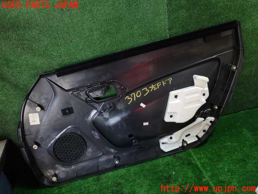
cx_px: 129
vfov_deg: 46.8
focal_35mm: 30
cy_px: 97
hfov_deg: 60.0
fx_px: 224
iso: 200
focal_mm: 5.4
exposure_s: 1/60
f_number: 2.3
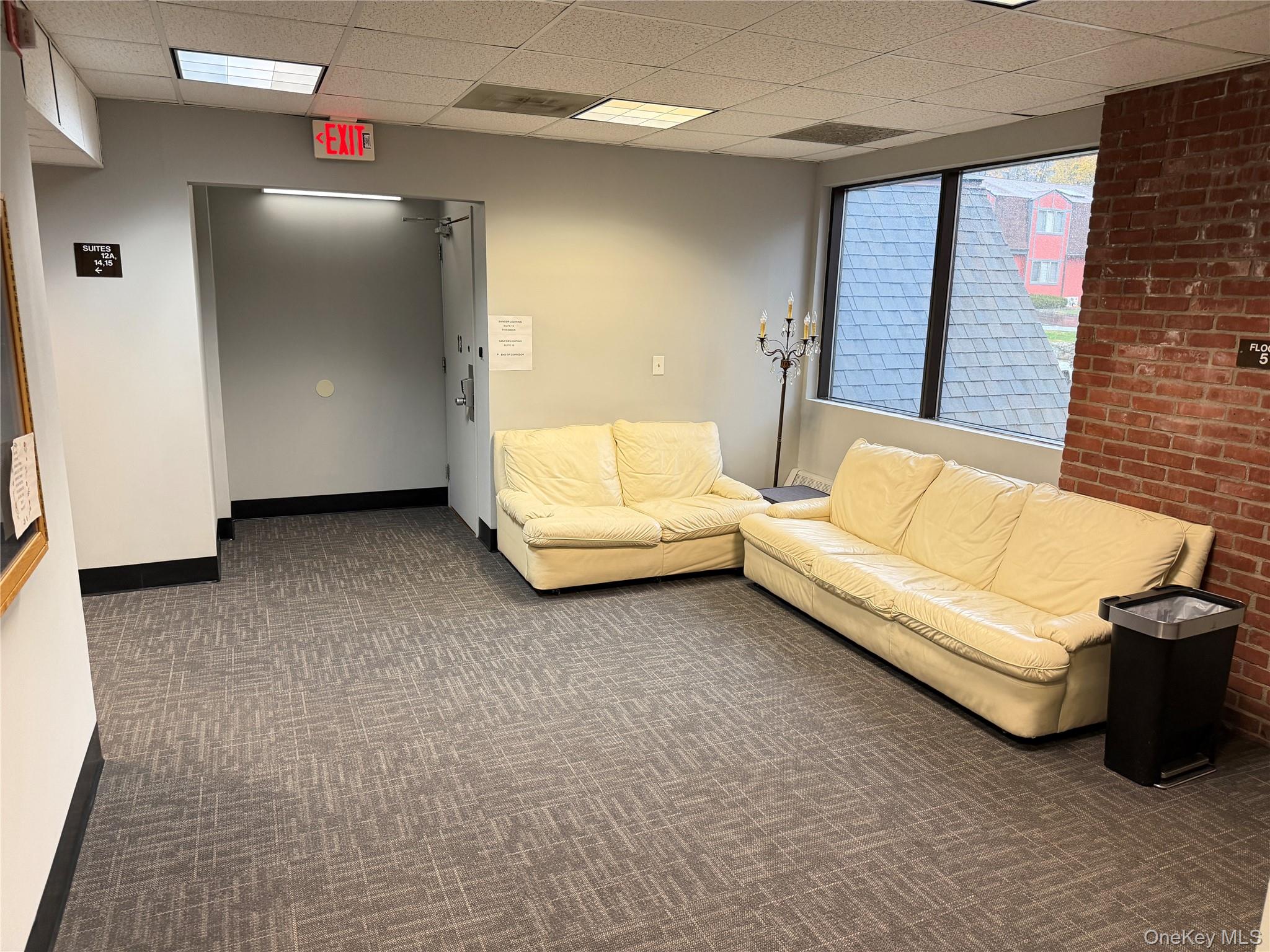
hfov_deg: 71.6
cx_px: 635
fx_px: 881
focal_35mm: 24
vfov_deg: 56.8
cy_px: 476
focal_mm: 6.76
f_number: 1.78
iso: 250
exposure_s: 1/60
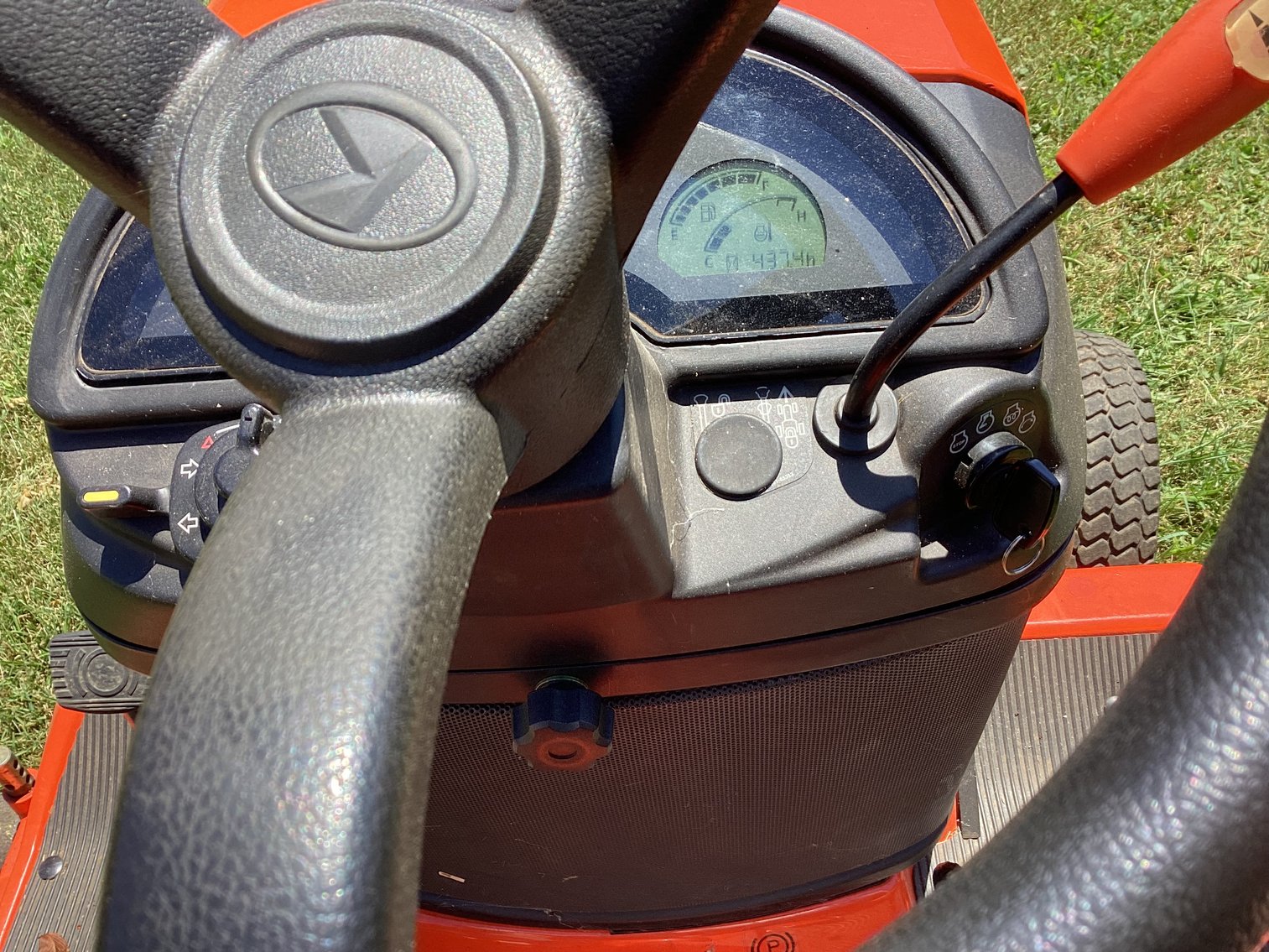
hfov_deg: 58.3
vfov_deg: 45.4
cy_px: 476
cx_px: 634
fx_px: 1137
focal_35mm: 31
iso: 25
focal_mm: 3.3
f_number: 2.4
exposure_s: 1/369
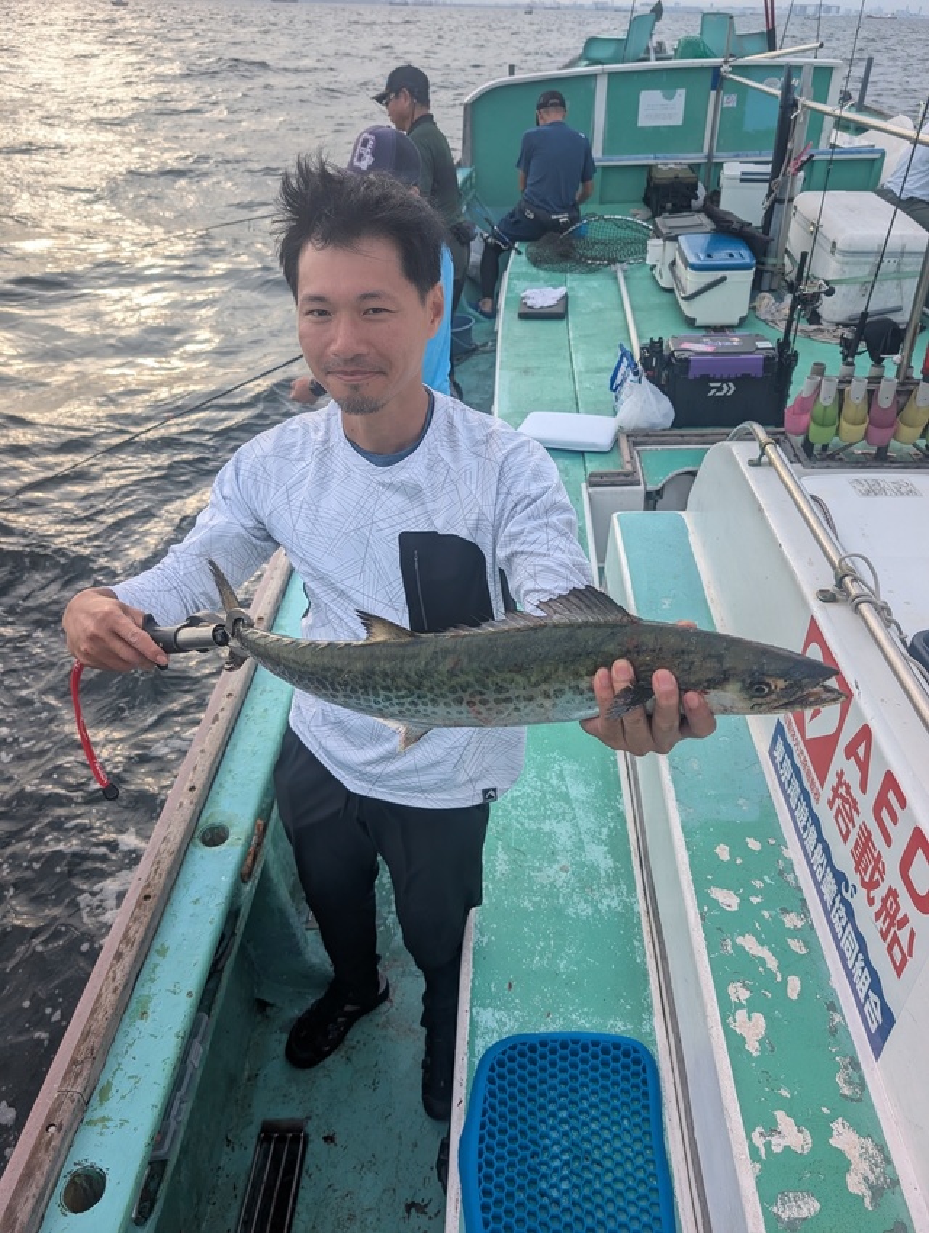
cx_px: 464
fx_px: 857
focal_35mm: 24
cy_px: 616
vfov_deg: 71.5
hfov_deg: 56.9
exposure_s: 1/567
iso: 17
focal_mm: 6.9
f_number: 1.68
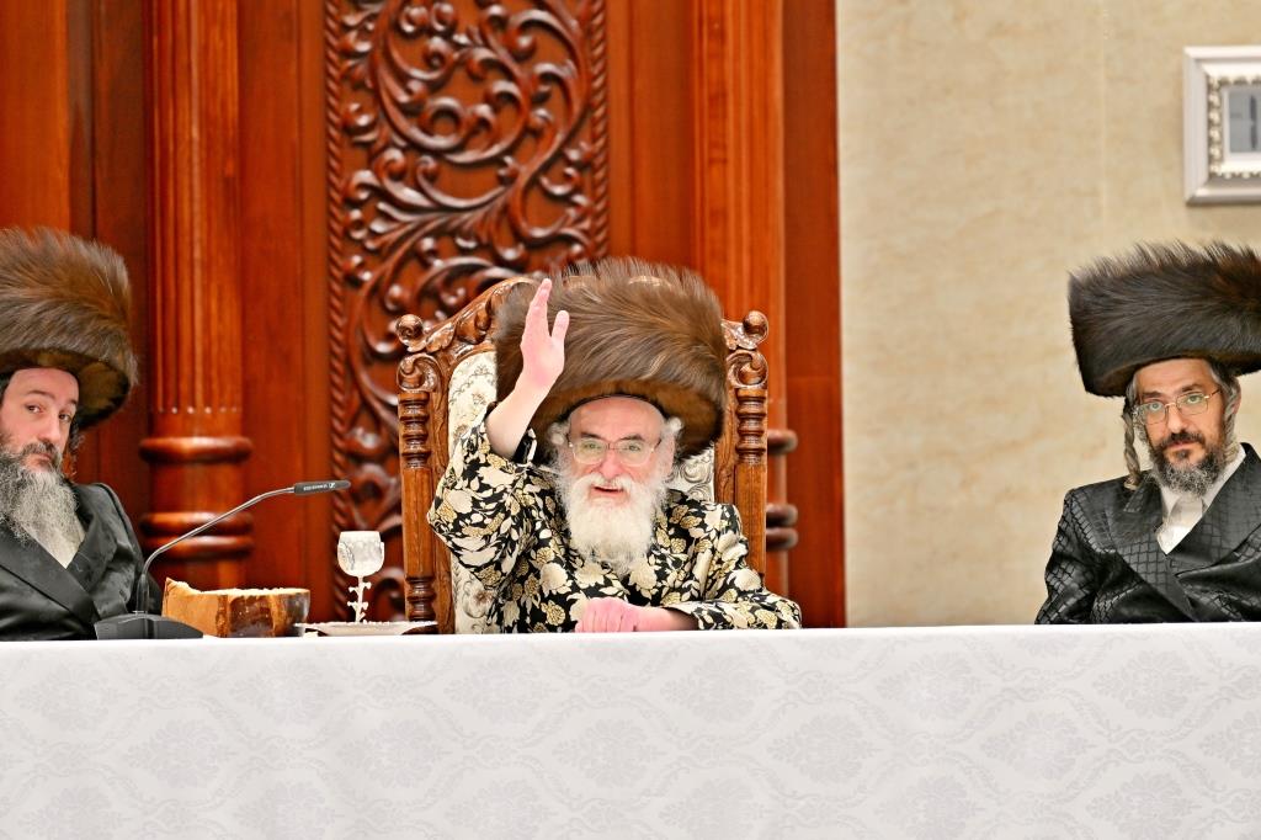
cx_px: 630
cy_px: 420
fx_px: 10504
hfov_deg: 6.9
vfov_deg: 4.6
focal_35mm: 300
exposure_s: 1/250
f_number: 2.8
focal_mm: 200
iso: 200
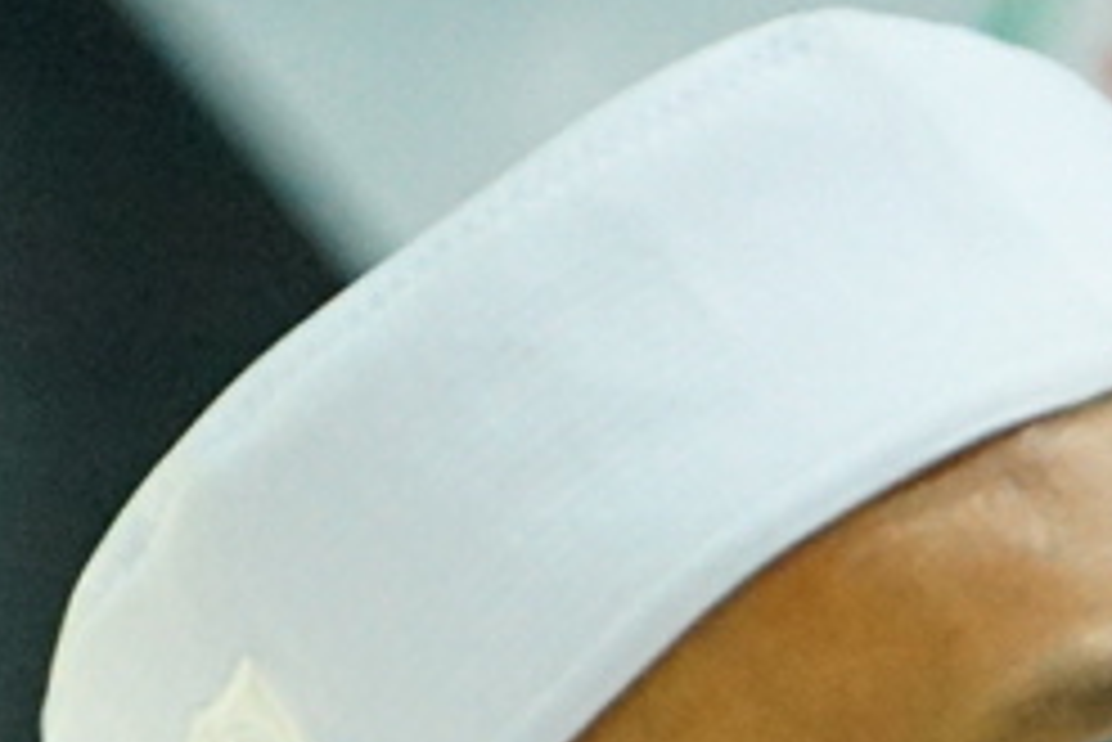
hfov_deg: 1.6
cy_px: 2091
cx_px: 2219
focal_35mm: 1270
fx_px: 39250
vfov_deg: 1.1
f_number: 6.3
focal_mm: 194
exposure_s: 1/160
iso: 6400
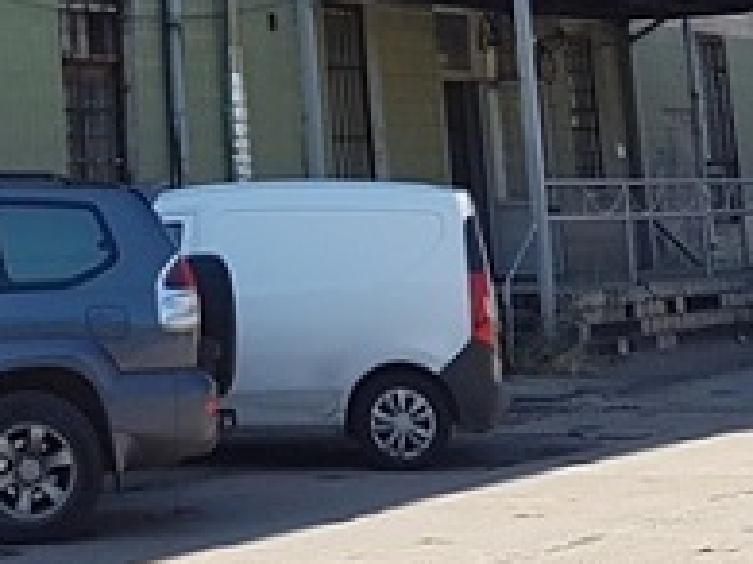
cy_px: -361
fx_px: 2609
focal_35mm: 120
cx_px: 120
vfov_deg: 11.6
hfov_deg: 16.3
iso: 40
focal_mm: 4.2
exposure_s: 1/1128
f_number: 1.7
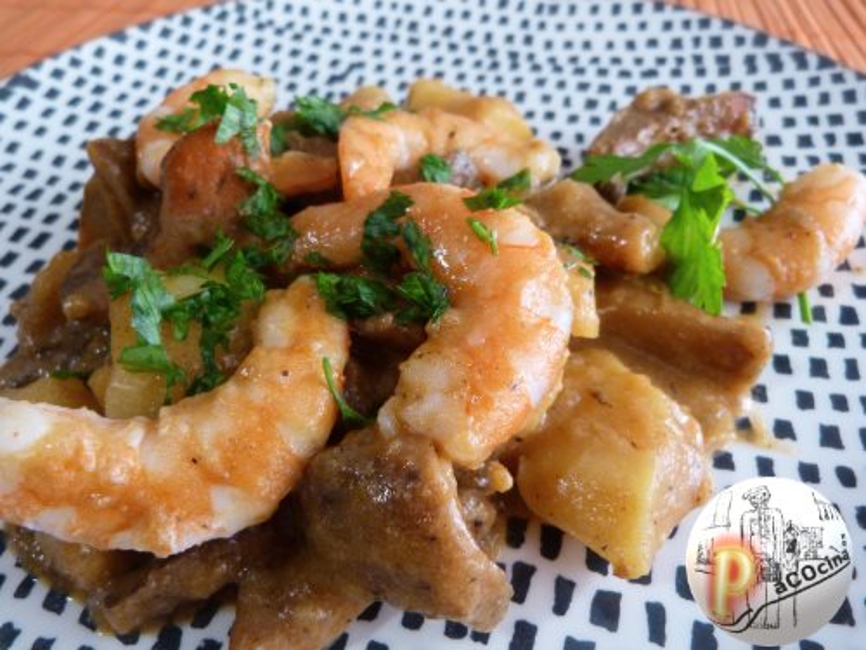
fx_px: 625
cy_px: 325
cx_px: 433
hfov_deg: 69.4
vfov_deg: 54.9
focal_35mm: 25
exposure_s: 1/60
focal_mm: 4.5
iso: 320
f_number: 2.8
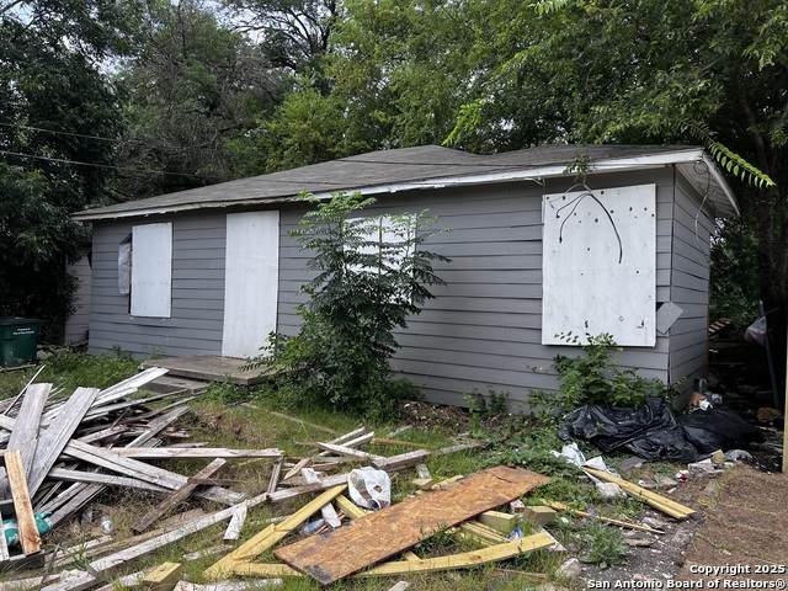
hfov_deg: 67.3
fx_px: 592
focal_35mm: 26
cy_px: 296
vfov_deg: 53.1
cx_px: 394
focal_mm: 5.7
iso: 50
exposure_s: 1/1901
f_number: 1.5
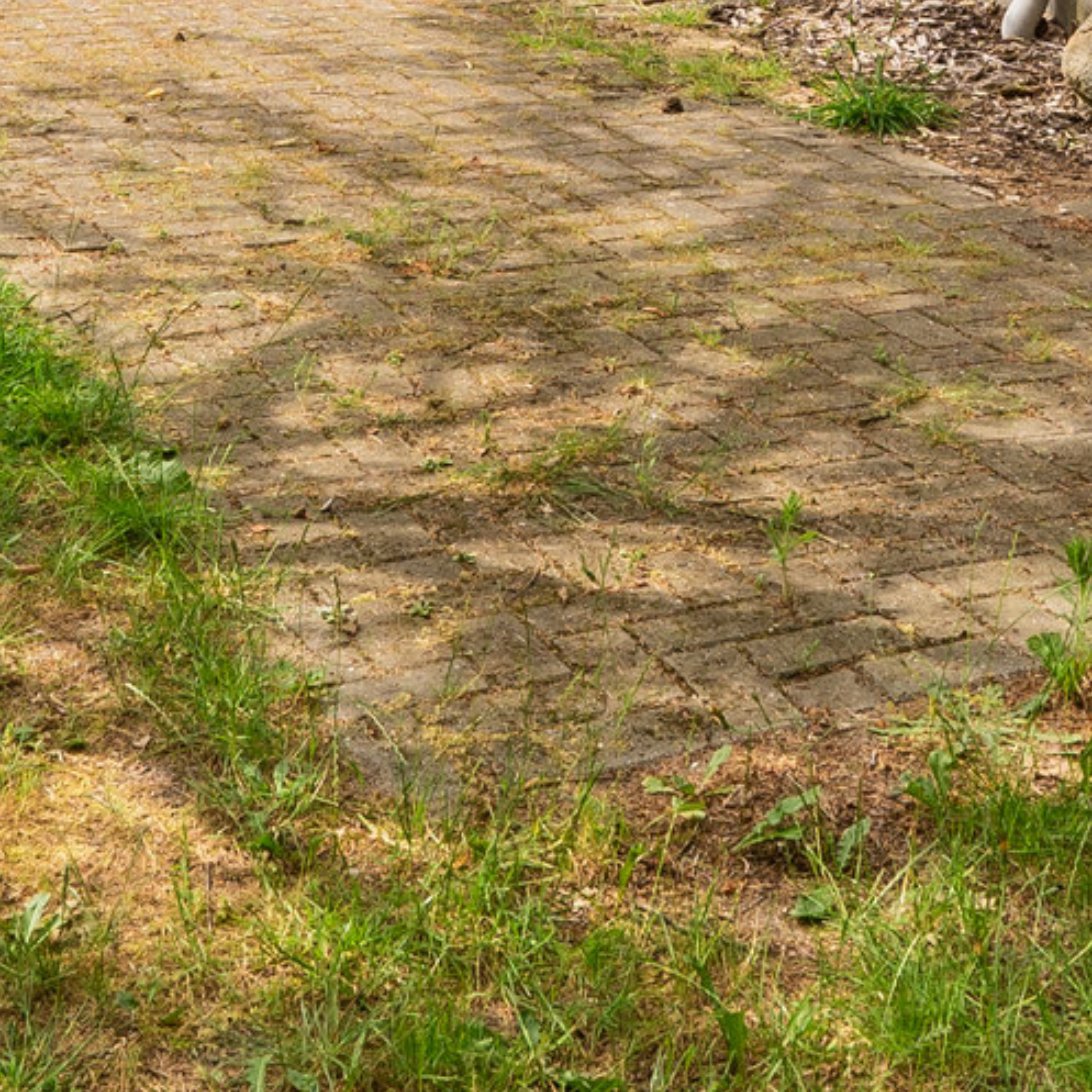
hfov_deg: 20.5
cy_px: -701
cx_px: 571
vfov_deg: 17.6
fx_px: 3018
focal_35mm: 85
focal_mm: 16.5
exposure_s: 1/200
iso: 200
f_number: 8
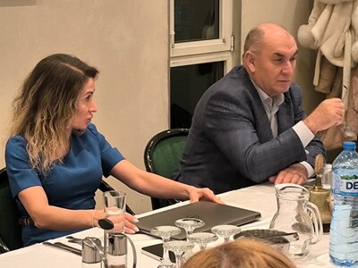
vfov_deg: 16.8
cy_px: 134
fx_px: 910
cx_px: 179
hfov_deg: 22.3
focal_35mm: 88
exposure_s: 1/33.3
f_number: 1.65
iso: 800
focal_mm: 6.14
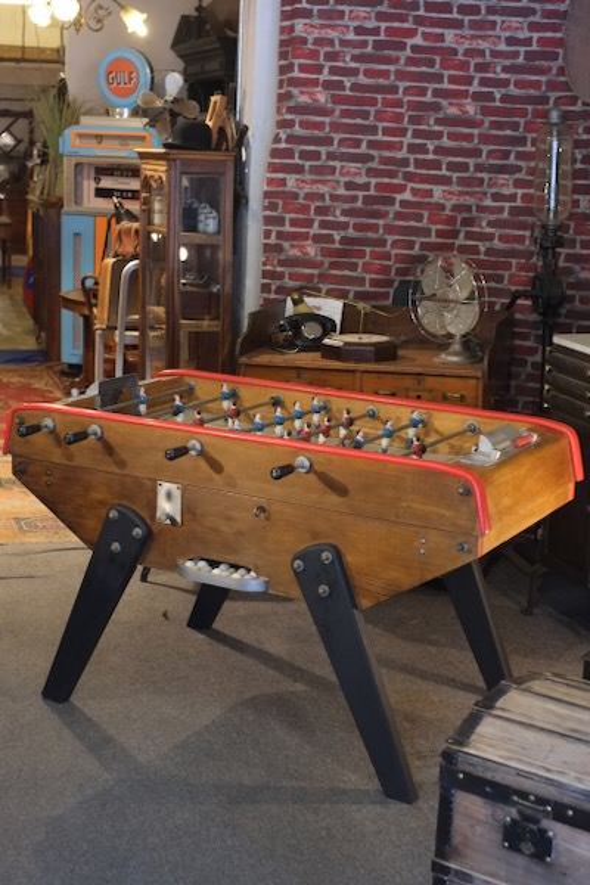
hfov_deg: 25.5
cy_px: 442
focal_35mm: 53
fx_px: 1303
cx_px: 295
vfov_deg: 37.5
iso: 3200
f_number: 4
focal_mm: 35
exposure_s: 1/125
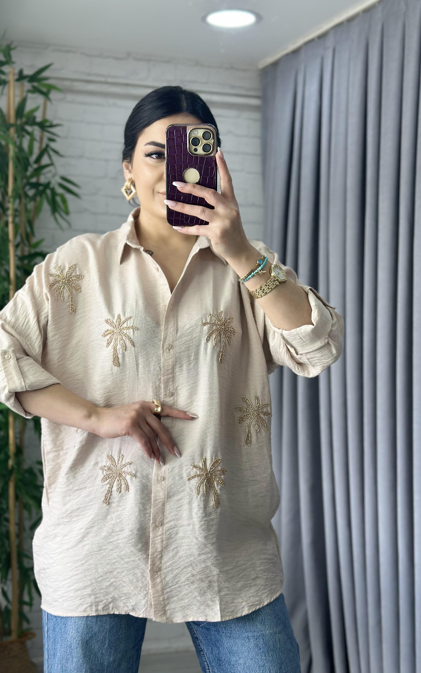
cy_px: 336
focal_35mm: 51
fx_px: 936
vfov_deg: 39.6
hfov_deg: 25.3
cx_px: 198
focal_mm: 6.86
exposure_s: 1/100
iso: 80
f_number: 1.78
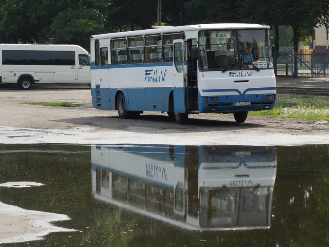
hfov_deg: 11.6
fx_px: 1616
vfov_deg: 8.7
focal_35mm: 170
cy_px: 124
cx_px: 164
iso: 100
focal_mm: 30.6
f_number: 5
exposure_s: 1/320
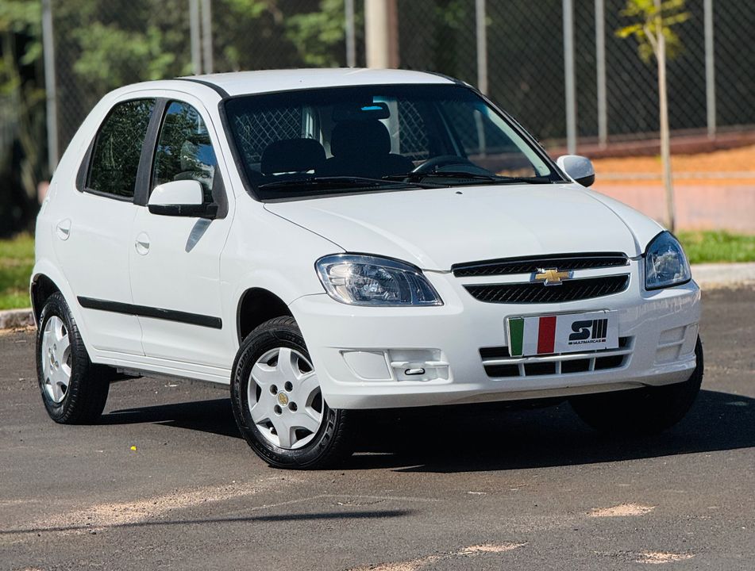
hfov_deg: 16.4
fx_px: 2626
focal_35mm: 120
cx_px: 378
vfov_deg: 12.4
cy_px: 286
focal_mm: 15.66
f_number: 2.8
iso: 50
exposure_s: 1/4651
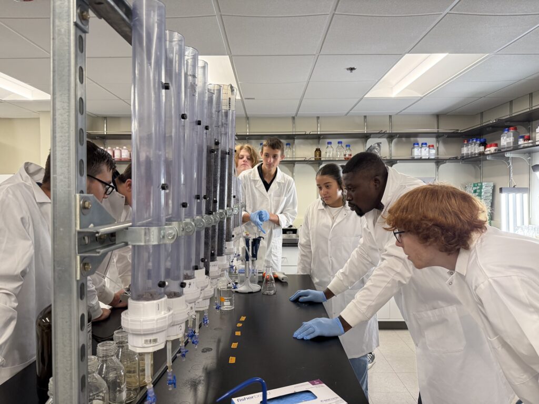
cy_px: 202
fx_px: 374
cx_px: 270
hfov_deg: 71.6
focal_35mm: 24
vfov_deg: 56.8
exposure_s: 1/195
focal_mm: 6.76
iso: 200
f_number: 1.78
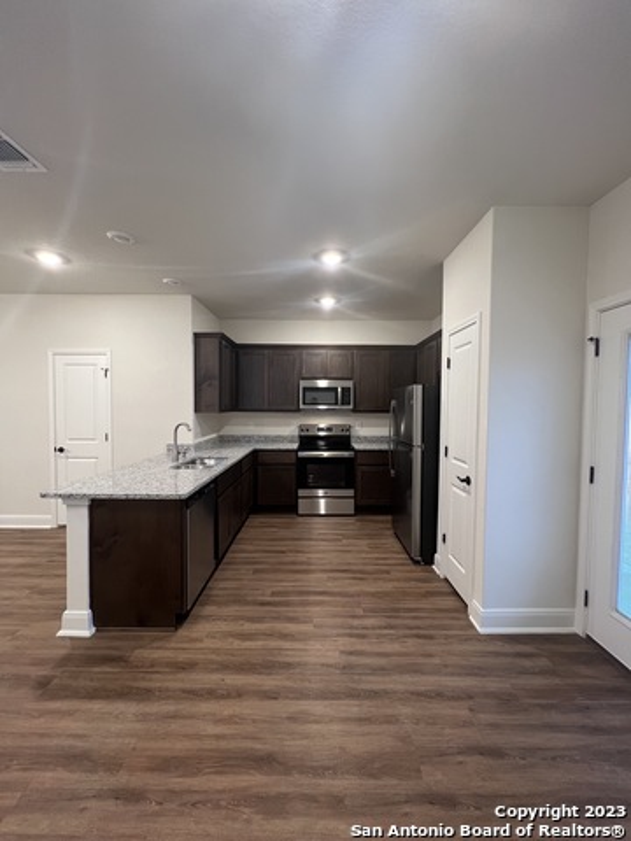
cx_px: 316
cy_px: 420
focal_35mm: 13
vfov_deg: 106.2
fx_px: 316
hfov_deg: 89.9
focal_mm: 1.57
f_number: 1.8
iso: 250
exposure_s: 1/60
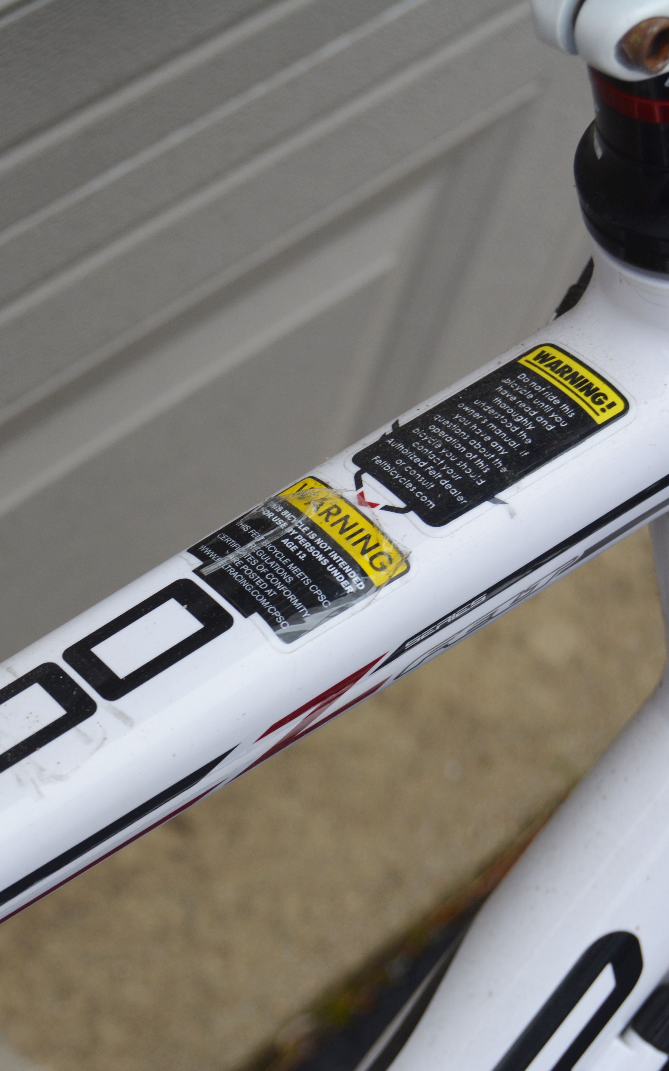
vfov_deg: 23.6
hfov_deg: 14.7
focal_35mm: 88
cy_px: 533
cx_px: 68
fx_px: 2567
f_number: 6.3
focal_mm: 38
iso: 200
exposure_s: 1/160
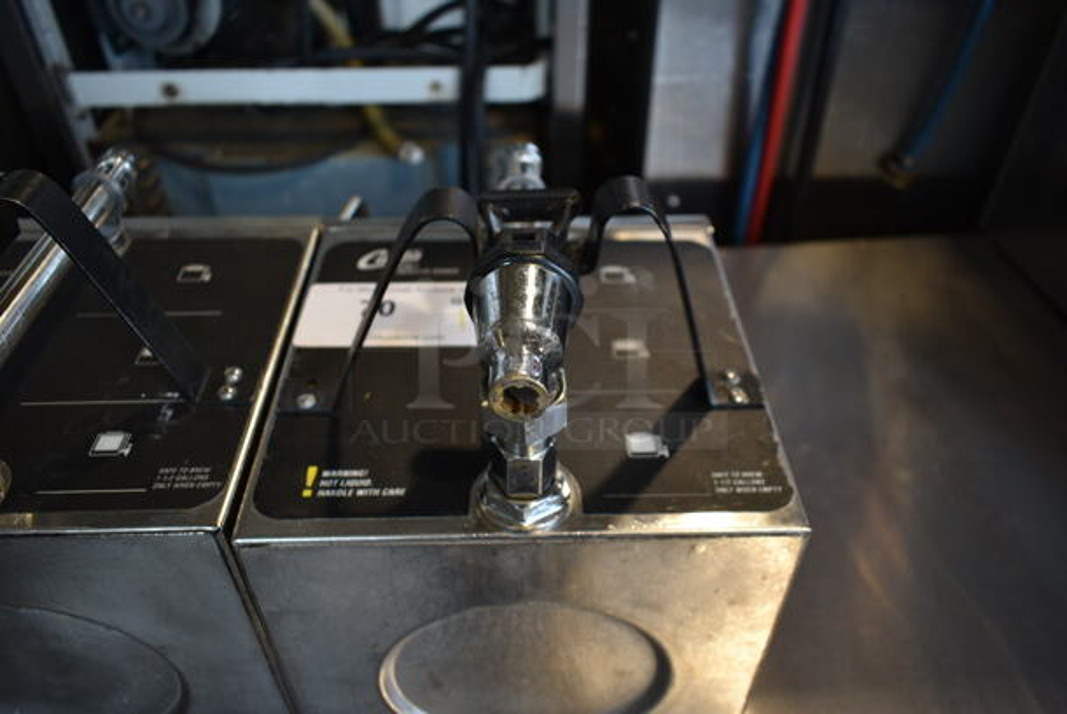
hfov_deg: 67.3
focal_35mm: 27
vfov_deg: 48.0
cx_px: 534
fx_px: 801
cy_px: 357
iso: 160
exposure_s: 1/30
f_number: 3.5
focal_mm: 18
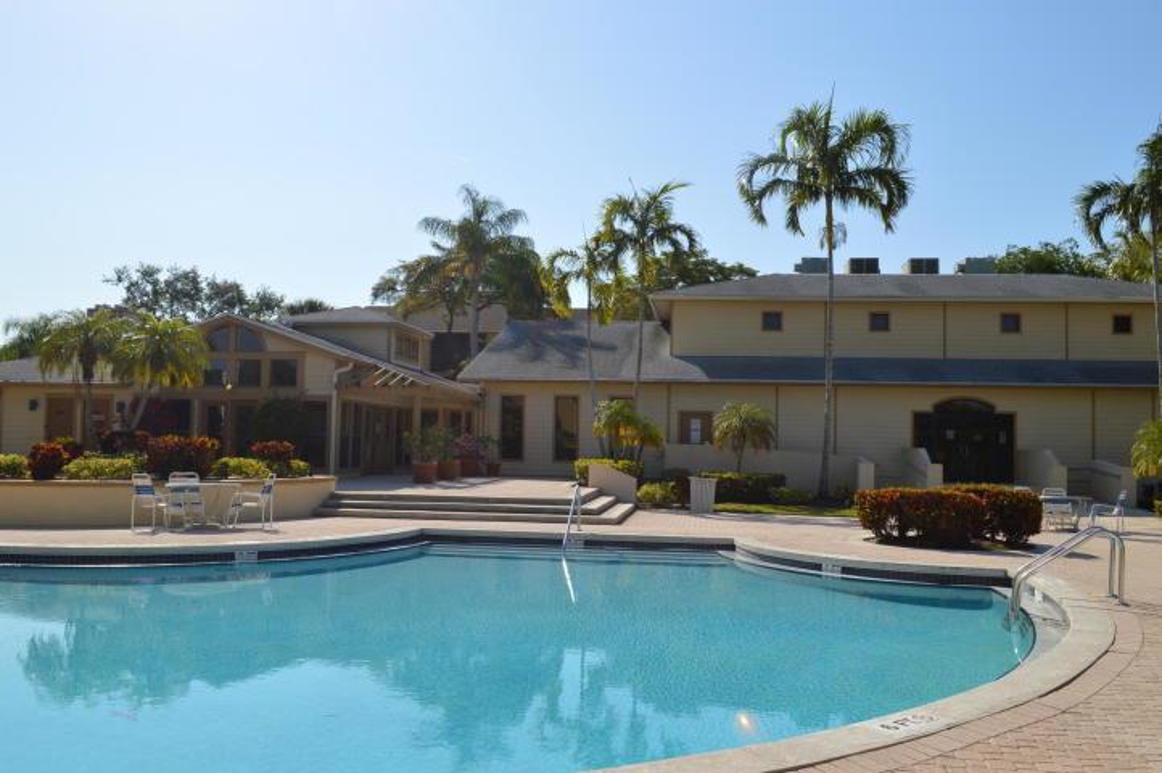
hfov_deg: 62.0
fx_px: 967
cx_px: 581
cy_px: 386
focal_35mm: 30
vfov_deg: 43.5
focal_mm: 20
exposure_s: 1/200
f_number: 10
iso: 100
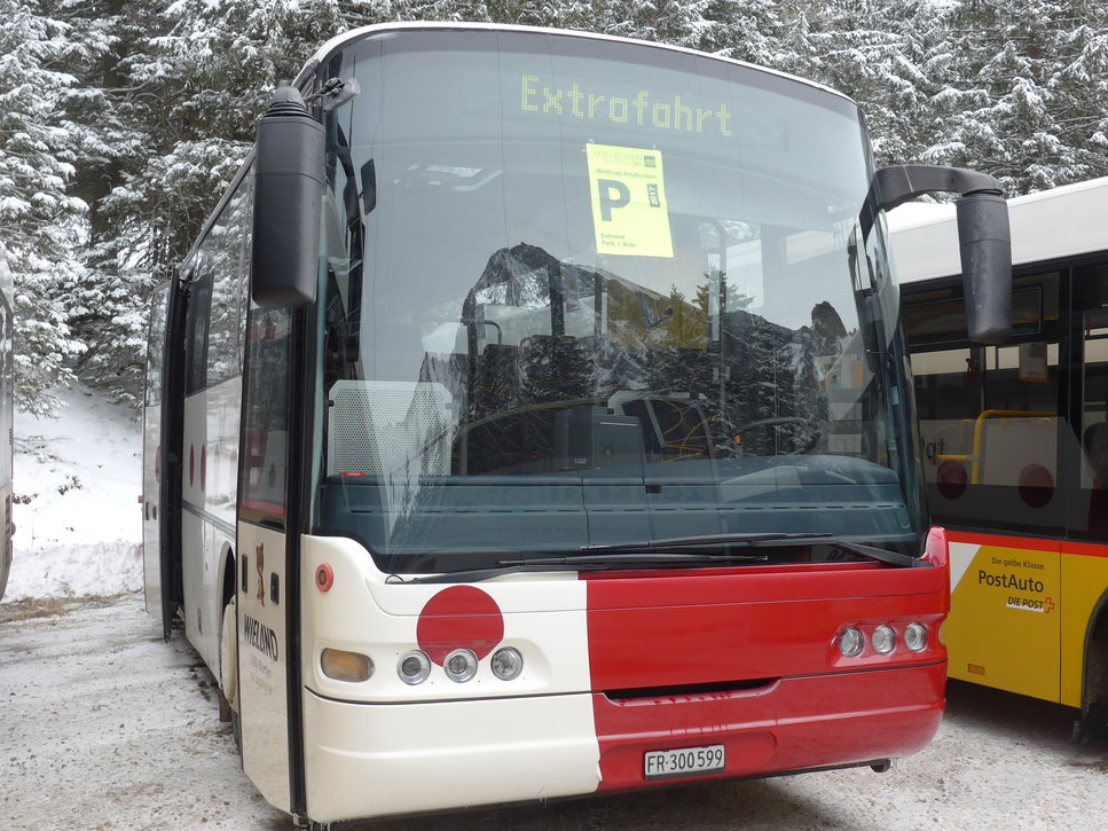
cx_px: 549
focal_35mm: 36
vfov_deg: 39.6
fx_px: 1152
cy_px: 409
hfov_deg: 51.4
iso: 80
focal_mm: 6
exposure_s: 1/250
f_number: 2.8
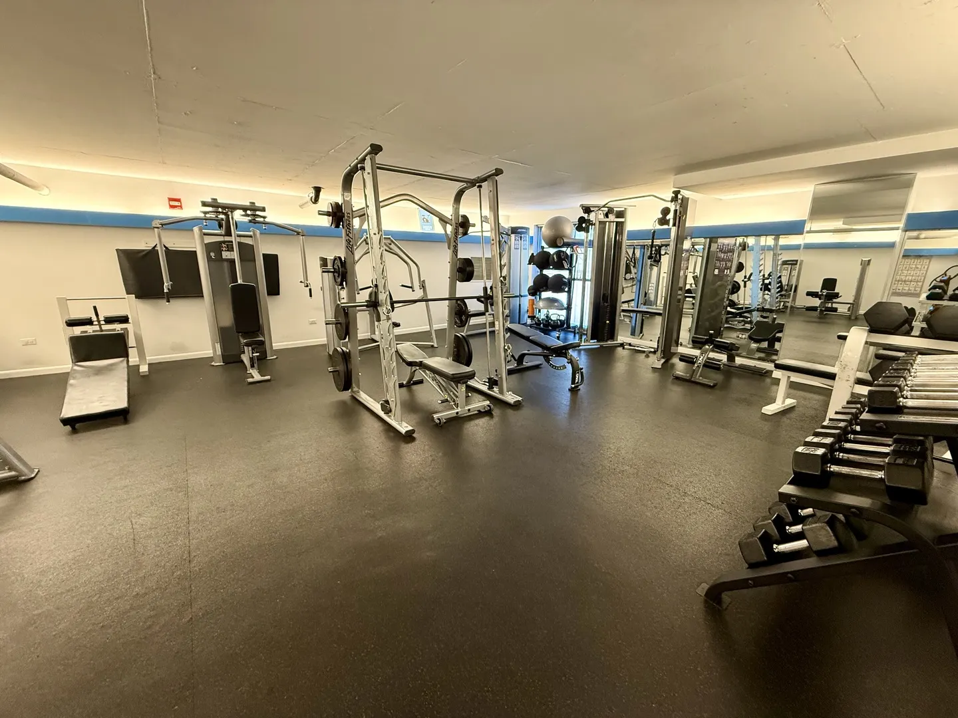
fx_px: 387
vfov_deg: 85.7
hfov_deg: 102.1
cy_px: 359
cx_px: 479
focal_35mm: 14
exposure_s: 1/54
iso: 320
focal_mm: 2.22
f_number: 2.2
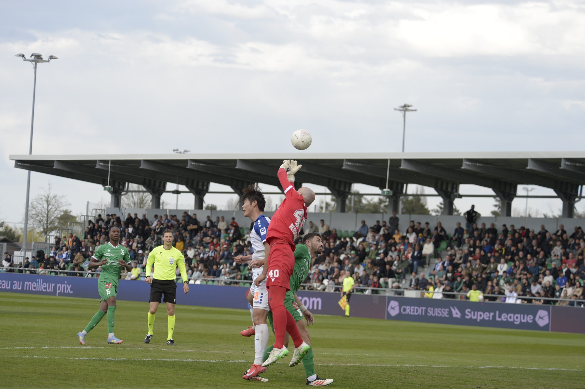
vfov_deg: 10.5
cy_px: 194
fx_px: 2110
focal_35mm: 130
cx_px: 292
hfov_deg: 15.8
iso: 360
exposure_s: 1/640
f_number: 5
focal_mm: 130
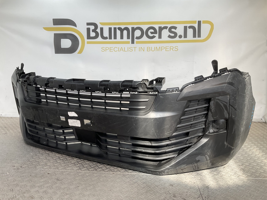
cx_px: 134
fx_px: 224
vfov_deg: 48.2
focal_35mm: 29
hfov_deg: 61.7
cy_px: 100
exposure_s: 1/200
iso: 16
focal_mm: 3
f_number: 1.8
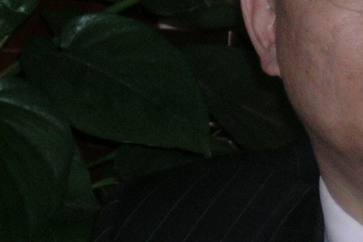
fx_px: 4910
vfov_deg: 2.8
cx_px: 412
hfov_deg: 4.2
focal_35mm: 487
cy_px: 104
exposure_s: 1/121
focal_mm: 24
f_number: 4.6
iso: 140
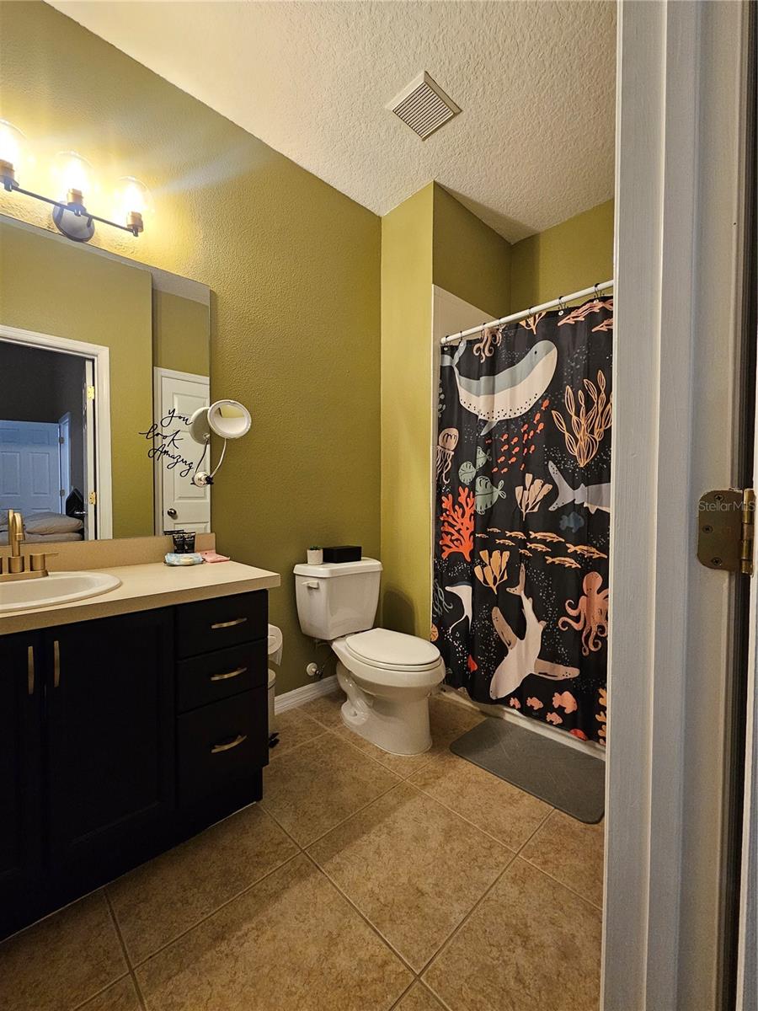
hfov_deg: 89.9
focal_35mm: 13
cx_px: 379
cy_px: 506
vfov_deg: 106.2
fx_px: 380
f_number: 2.2
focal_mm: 2.2
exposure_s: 1/30
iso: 500
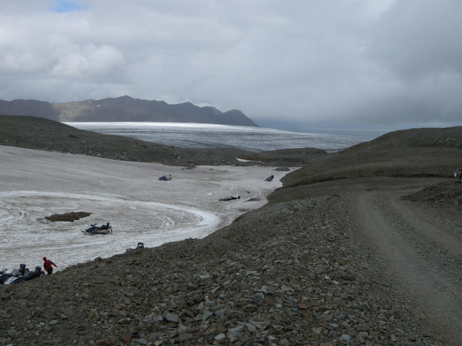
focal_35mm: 35
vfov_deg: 40.7
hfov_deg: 52.6
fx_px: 467
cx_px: 231
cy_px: 173
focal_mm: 7.5
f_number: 6.8
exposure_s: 1/388
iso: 100
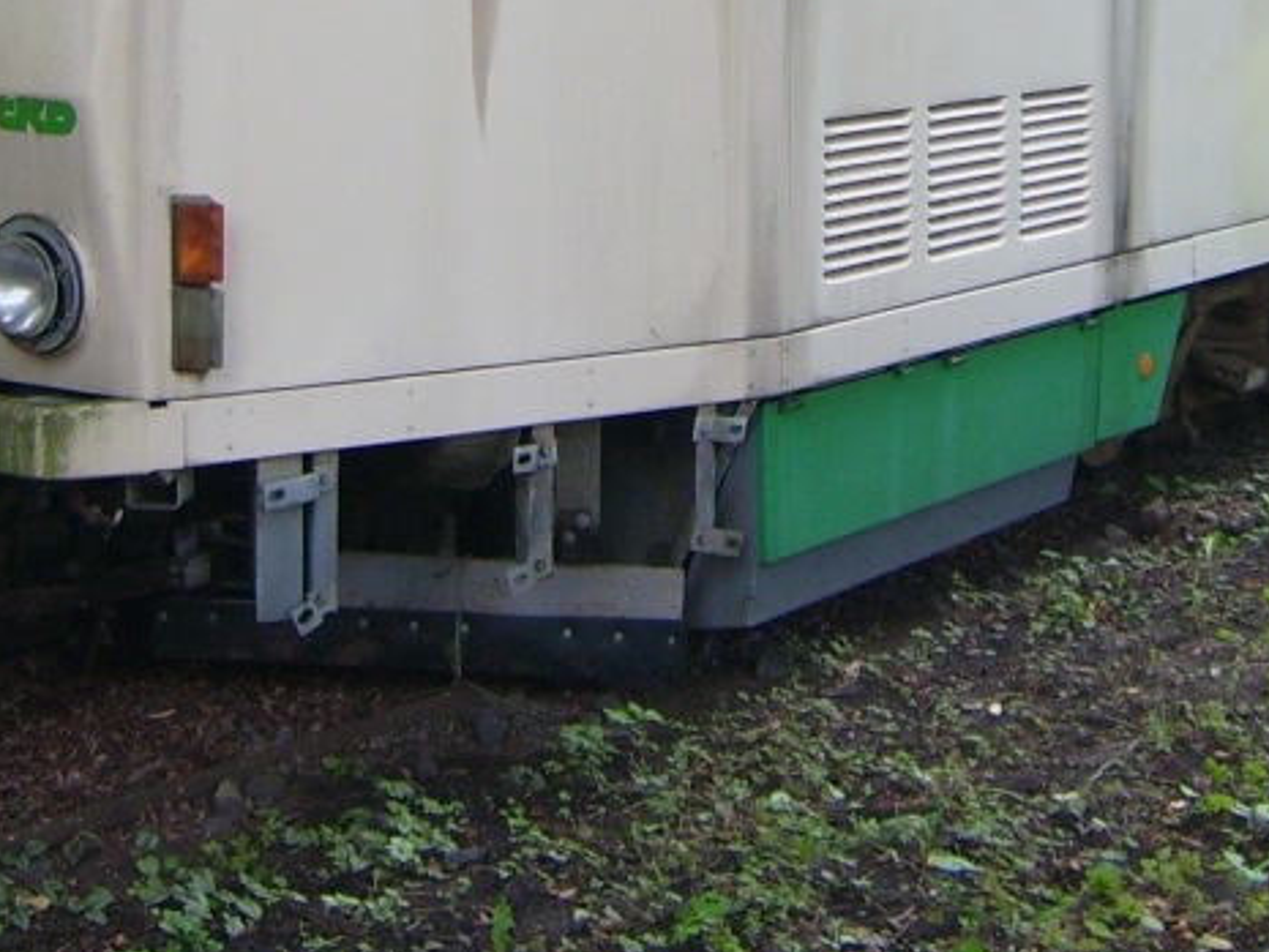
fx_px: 2823
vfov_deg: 18.5
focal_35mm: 77
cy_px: -55
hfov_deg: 25.3
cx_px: 778
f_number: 2.8
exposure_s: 1/54
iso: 50
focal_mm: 5.95
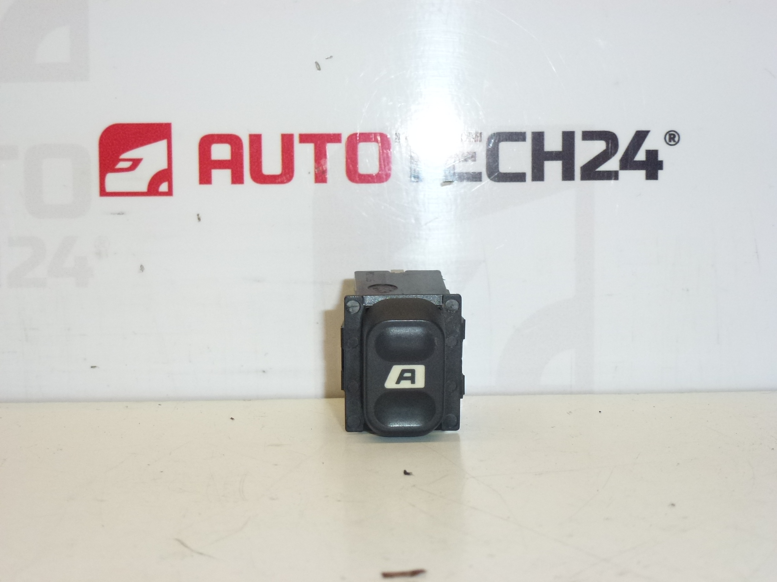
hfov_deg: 33.8
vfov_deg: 25.7
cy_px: 291
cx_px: 388
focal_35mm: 57
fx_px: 1279
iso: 400
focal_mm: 10.1
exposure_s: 1/250
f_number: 4.4
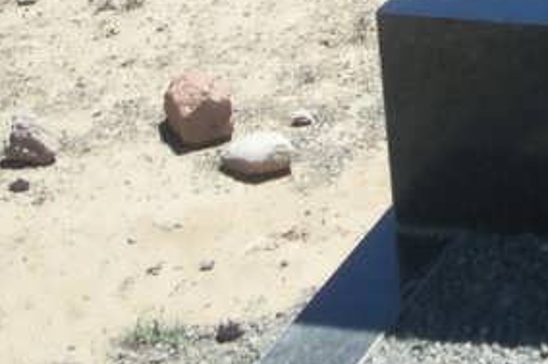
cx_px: 878
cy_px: -395
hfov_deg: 12.5
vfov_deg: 8.4
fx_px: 2343
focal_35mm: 154
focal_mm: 5.7
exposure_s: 1/514
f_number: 2.8
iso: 50
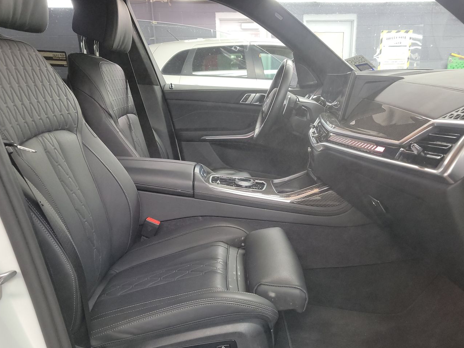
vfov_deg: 46.7
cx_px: 256
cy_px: 198
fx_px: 402
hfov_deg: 59.8
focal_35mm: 30
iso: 518
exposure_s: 1/59
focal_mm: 6.7
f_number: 1.8
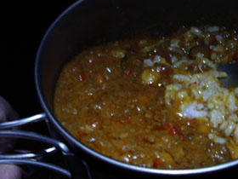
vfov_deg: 23.9
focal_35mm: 61
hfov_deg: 31.6
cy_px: 62
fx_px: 419
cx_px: 137
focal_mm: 5.8
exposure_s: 1/4
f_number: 2.6
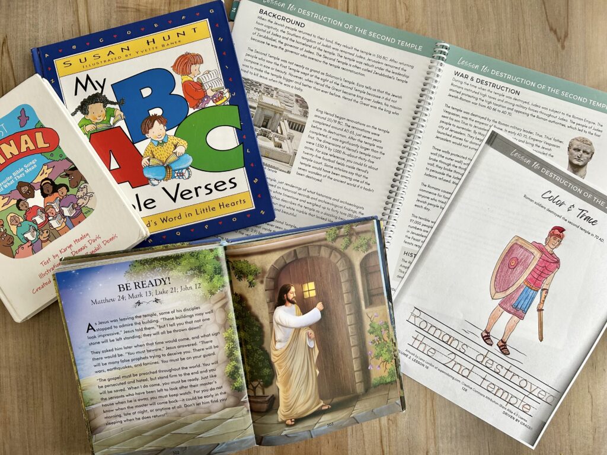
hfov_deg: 67.3
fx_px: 456
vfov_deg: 53.1
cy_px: 228
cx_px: 304
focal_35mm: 26
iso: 80
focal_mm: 5.7
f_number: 1.5
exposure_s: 1/60
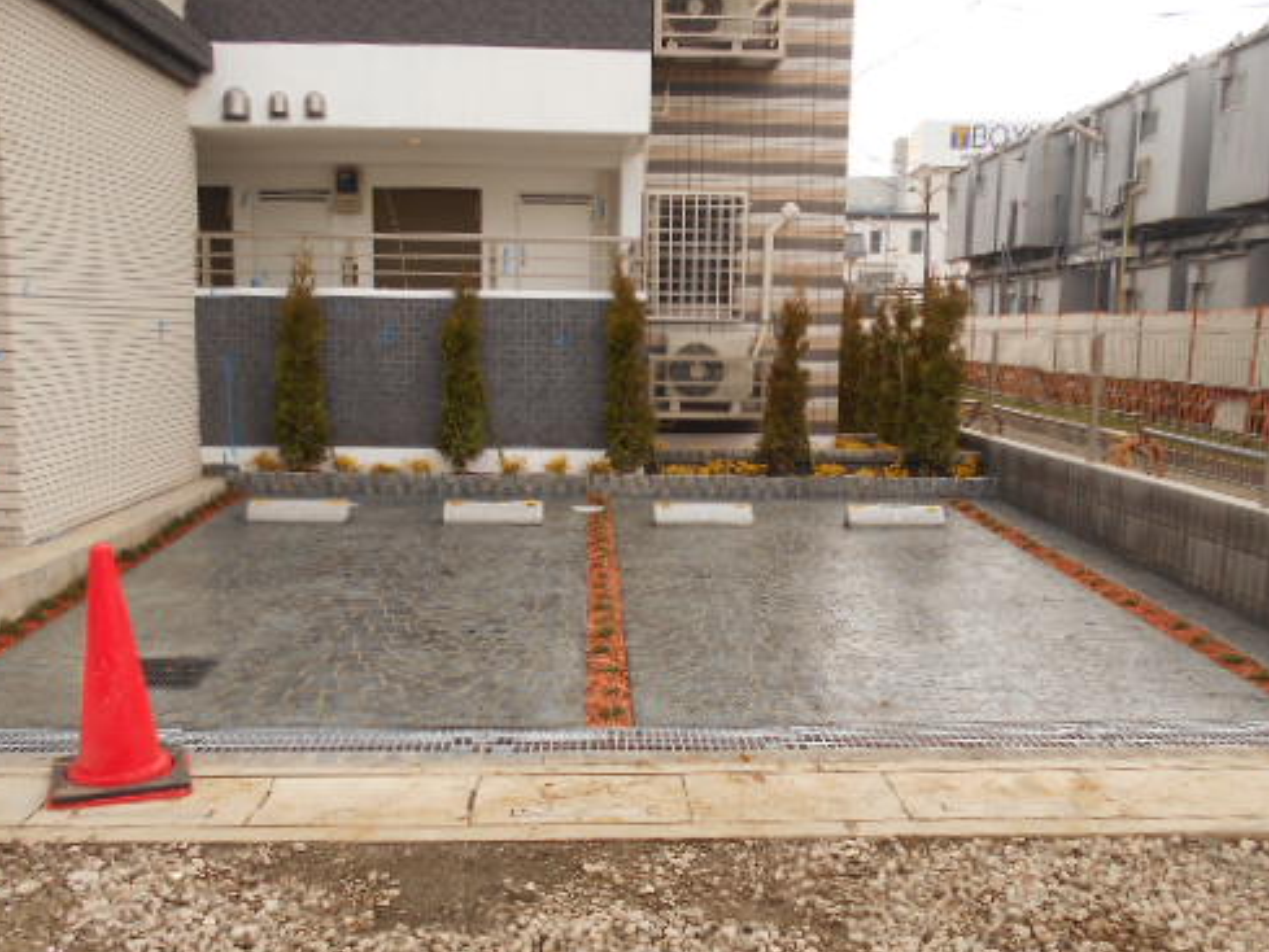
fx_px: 1247
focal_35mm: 34
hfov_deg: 53.9
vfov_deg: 41.6
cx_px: 628
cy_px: 568
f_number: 3.2
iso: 80
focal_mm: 4.6
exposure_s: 1/400
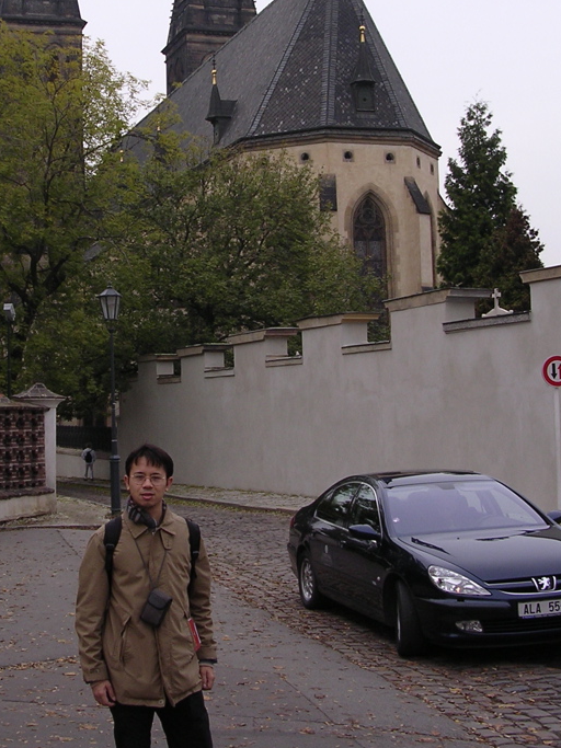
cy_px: 287
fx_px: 1232
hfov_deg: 25.4
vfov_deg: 33.6
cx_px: 165
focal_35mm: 57
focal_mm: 5.8
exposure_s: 1/362
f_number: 2.8
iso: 100
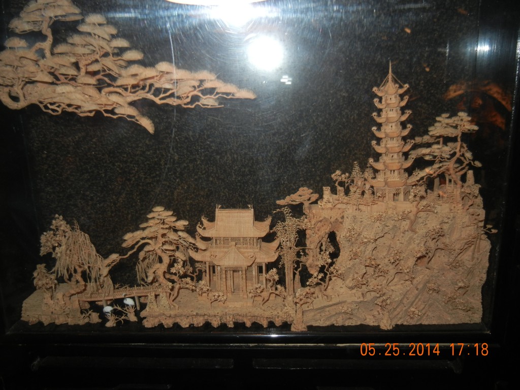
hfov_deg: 60.0
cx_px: 260
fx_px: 451
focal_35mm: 30
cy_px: 195
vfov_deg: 46.8
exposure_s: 1/30
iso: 200
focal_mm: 5.4
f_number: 3.5
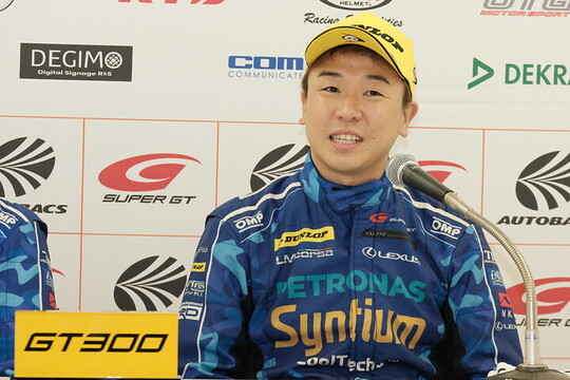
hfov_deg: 14.3
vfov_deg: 9.6
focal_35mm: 143
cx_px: 285
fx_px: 2264
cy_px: 190
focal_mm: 95.4
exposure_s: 1/180
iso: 10000
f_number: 8
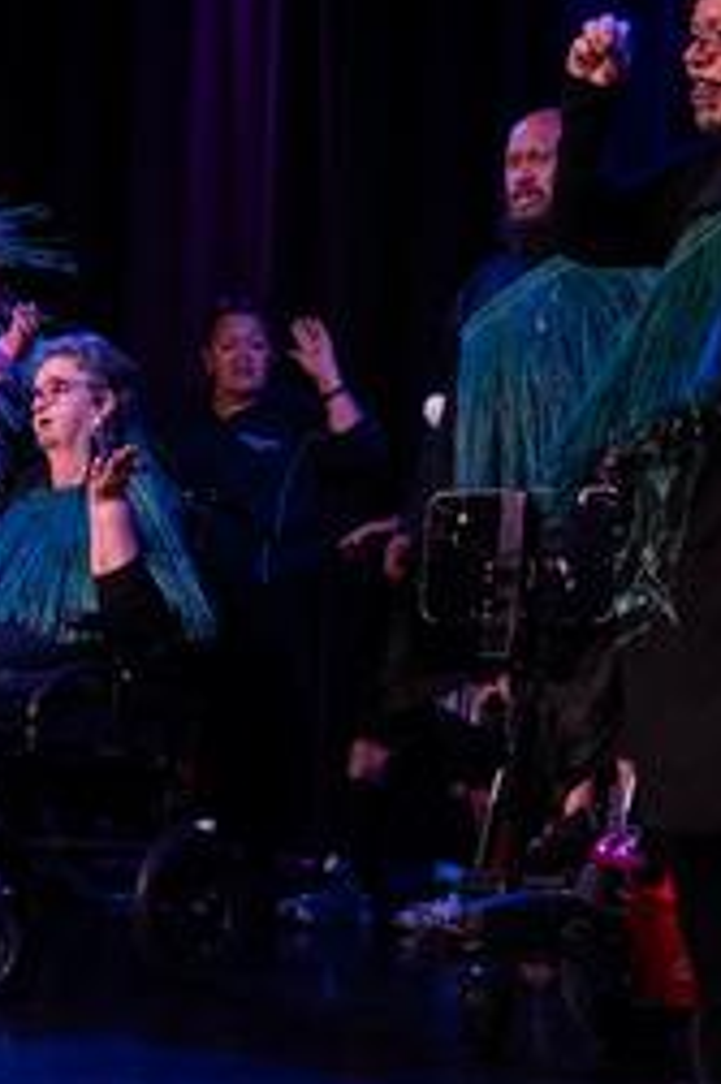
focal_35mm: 134
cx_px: 43
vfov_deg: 15.3
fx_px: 4031
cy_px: 421
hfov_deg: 10.2
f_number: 4
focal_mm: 42
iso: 1250
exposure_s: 1/200
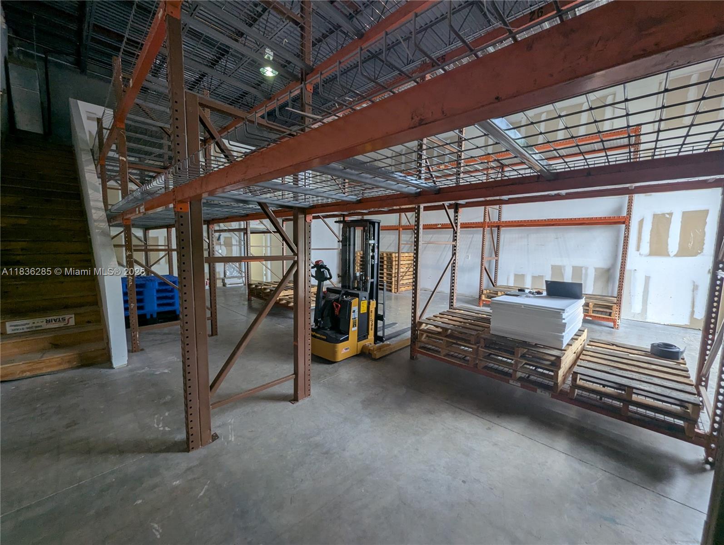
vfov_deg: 90.1
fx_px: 272
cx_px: 362
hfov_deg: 106.1
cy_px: 272
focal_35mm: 13
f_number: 2.2
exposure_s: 1/120
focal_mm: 1.95
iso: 45
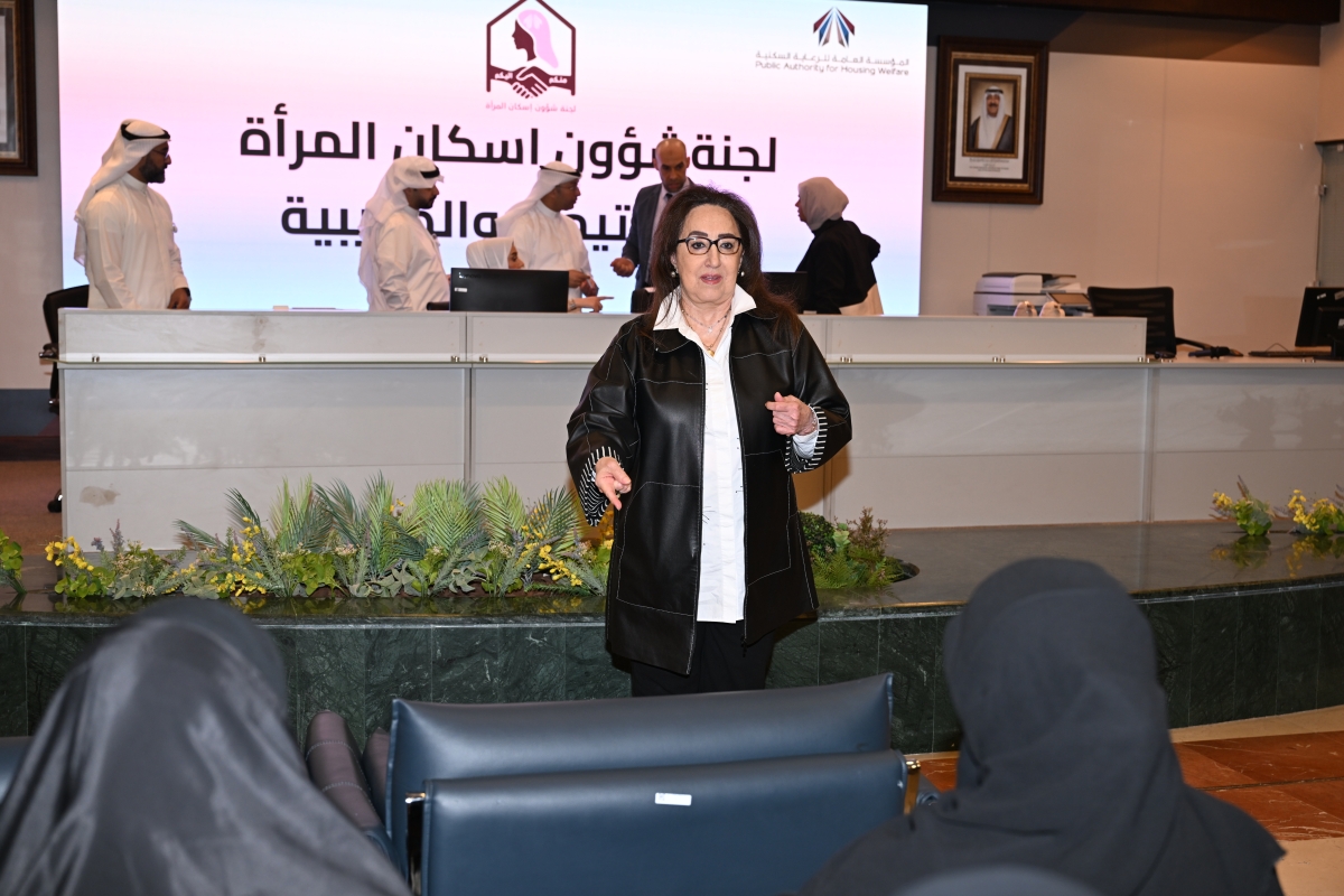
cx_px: 672
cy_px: 448
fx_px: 1717
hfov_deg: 42.7
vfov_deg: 29.2
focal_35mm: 46
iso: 400
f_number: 4.5
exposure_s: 1/160
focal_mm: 46
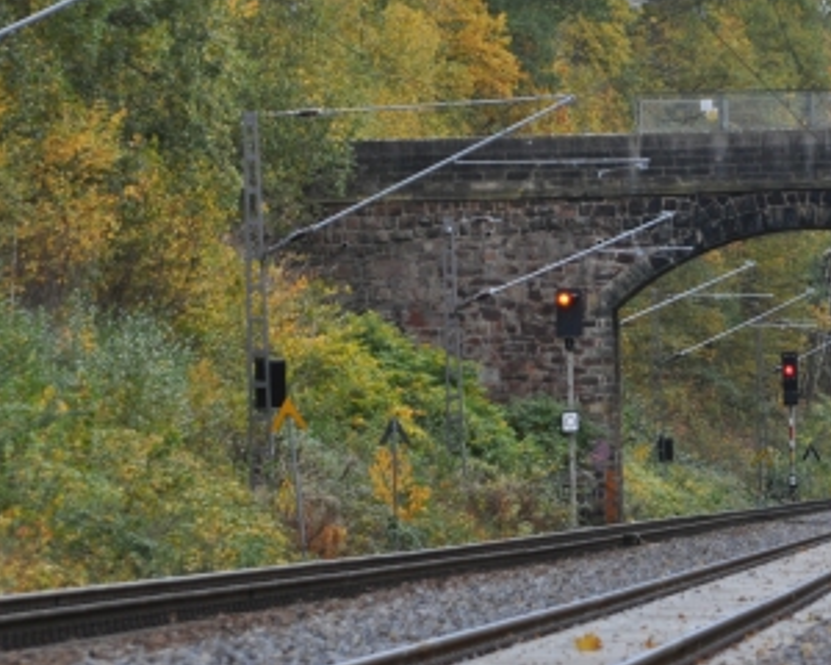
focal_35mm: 464
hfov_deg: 4.2
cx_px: 557
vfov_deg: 3.3
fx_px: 11410
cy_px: 287
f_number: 6
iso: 800
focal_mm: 165
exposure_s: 1/800
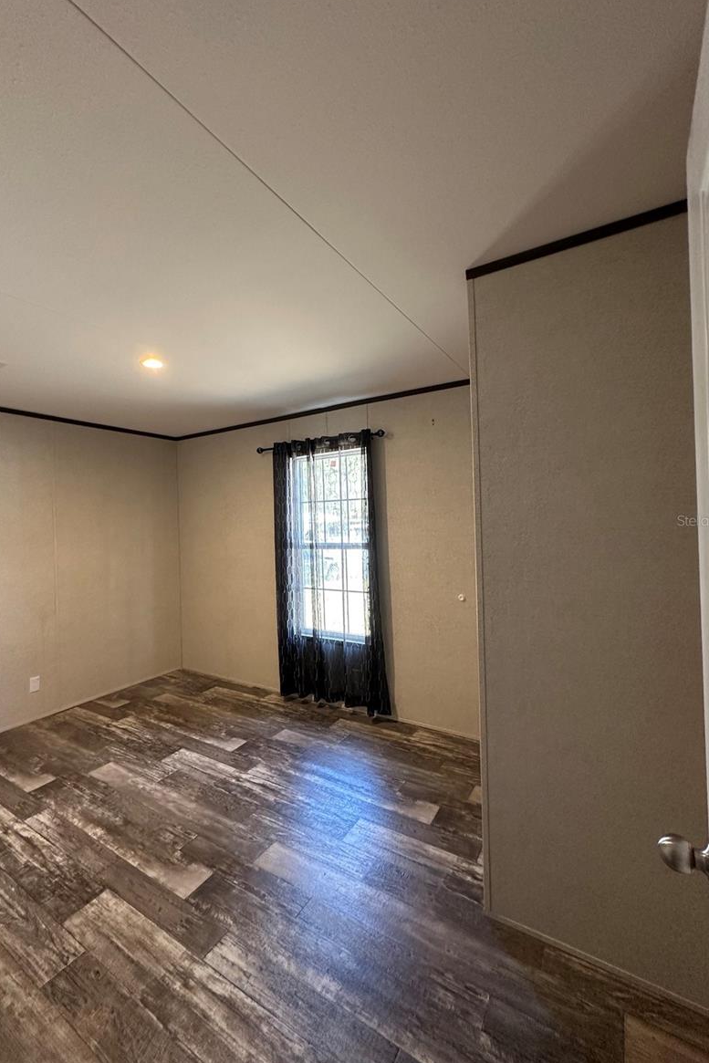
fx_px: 443
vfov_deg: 100.4
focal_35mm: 15
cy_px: 520
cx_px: 331
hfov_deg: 77.2
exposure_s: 1/60
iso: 320
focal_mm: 2.22
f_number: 2.2
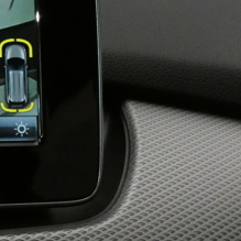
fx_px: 685
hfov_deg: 17.5
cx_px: -143
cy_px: 70
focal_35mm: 87
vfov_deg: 19.8
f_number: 3.2
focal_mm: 4.8
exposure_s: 1/80
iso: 1000
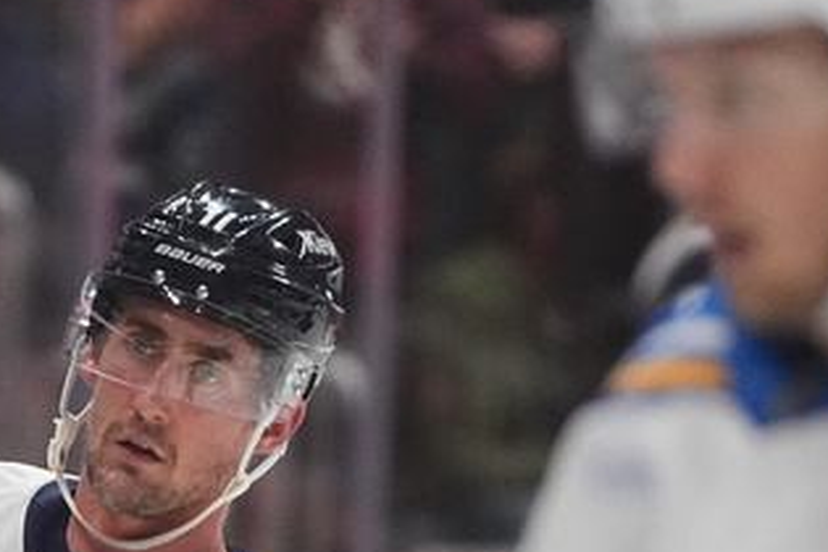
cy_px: 648
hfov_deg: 1.3
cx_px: -21
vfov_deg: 0.8
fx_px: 37349
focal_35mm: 1624
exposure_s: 1/1000
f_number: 6.7
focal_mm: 500
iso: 6400
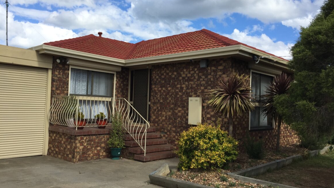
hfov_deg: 61.0
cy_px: 96
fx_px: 283
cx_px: 168
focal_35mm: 32
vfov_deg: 36.7
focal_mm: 4.15
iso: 32
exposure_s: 1/1721
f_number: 2.2
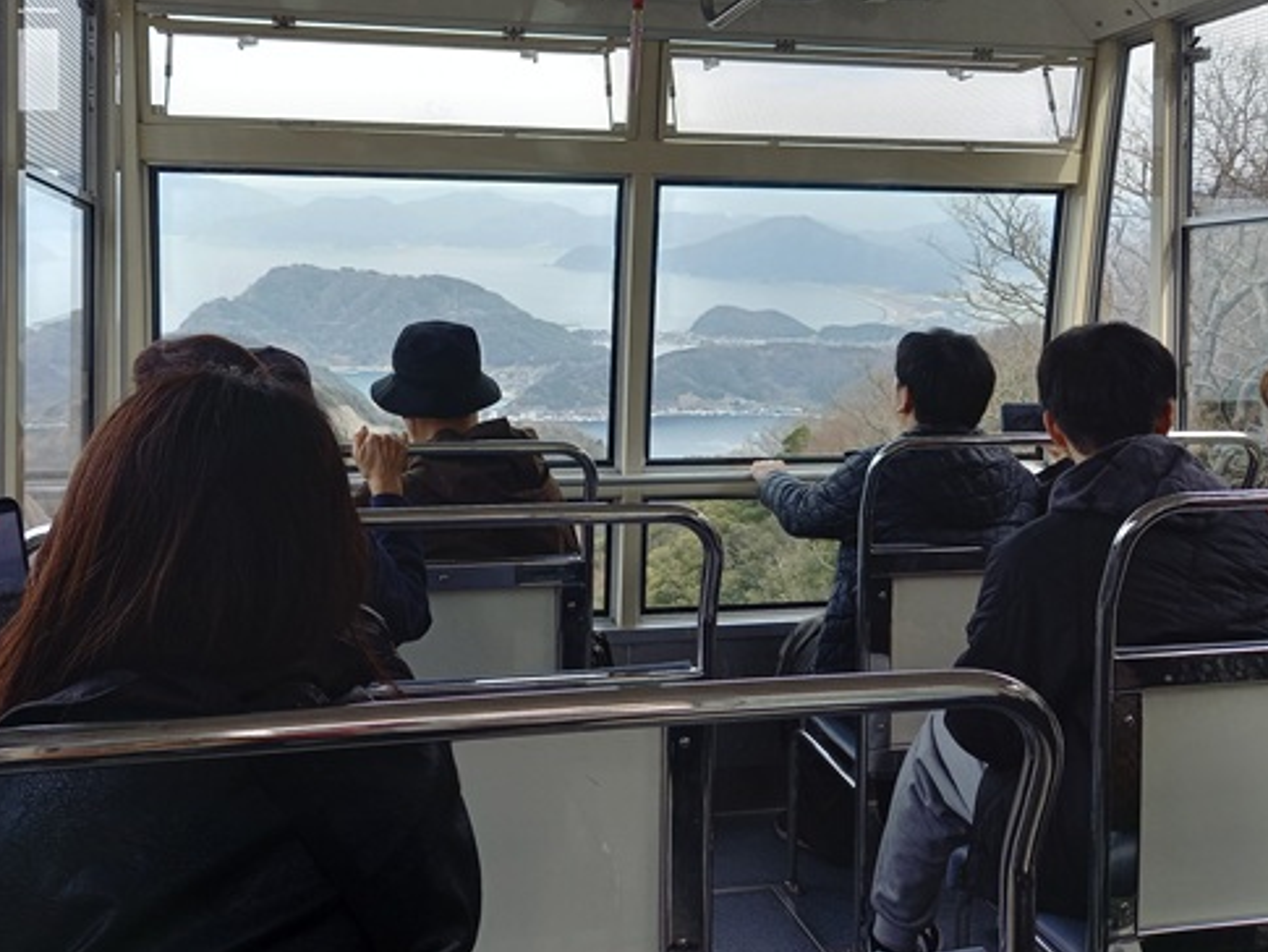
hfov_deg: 55.2
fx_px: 1209
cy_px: 350
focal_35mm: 33
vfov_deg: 42.6
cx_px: 565
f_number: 1.8
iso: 50
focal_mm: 4.65
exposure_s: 1/280
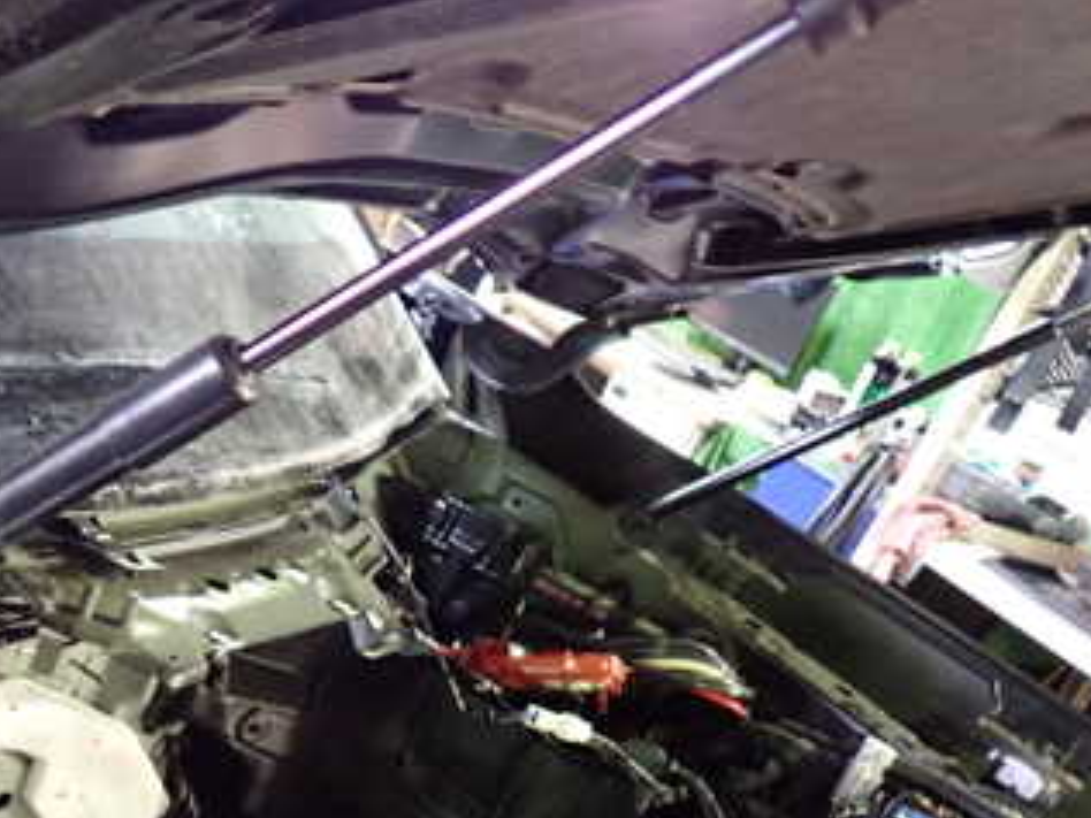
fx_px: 1796
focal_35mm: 57
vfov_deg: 25.4
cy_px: 604
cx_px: 69
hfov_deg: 31.8
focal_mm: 5.4
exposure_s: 1/30
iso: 800
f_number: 2.3
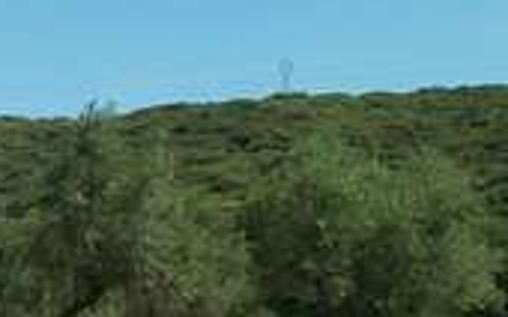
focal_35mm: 127
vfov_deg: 10.3
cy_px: 179
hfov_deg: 15.2
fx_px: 1757
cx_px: -269
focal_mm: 5.7
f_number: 5.5
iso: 80
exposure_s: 1/400
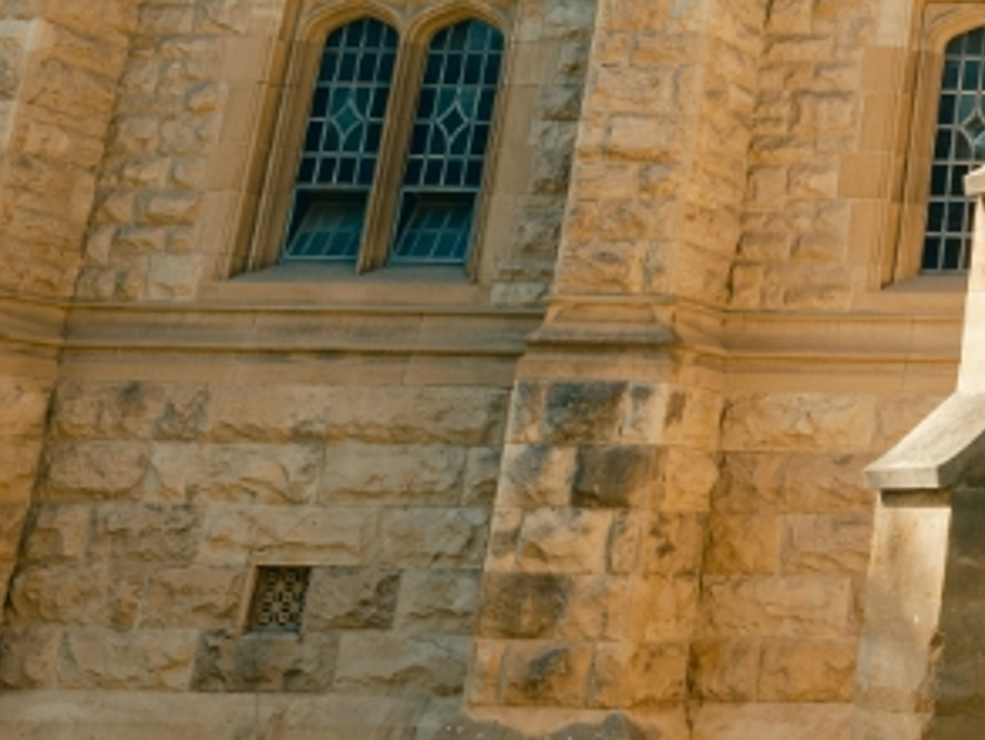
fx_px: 2334
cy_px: -234
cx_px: 1630
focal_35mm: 82
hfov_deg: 19.5
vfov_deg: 16.9
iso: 500
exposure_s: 1/200
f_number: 5.6
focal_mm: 20
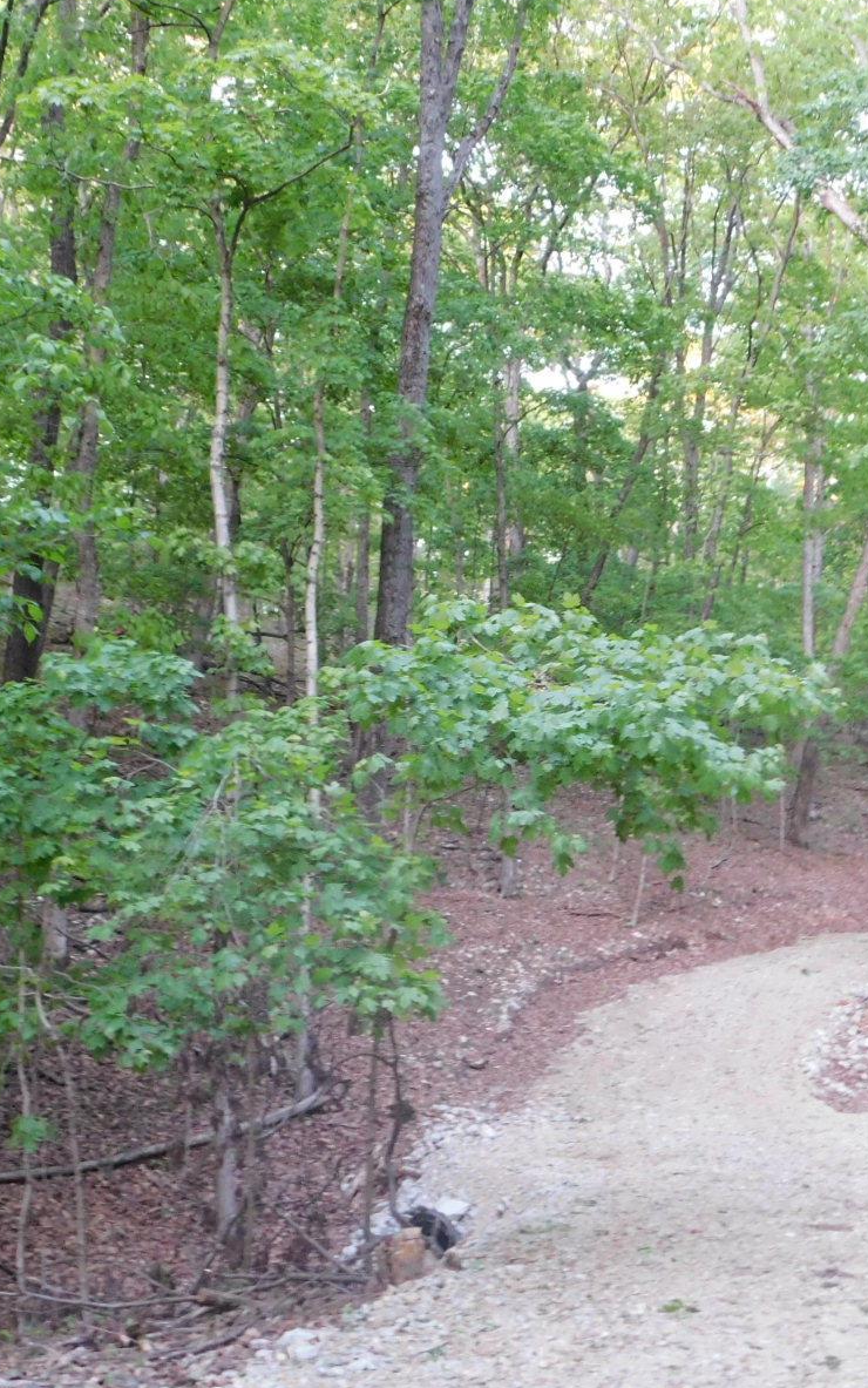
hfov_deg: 29.8
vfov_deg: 46.2
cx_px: 507
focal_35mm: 43
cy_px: 686
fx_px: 1627
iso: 450
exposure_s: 1/8
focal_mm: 5.3
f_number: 3.2
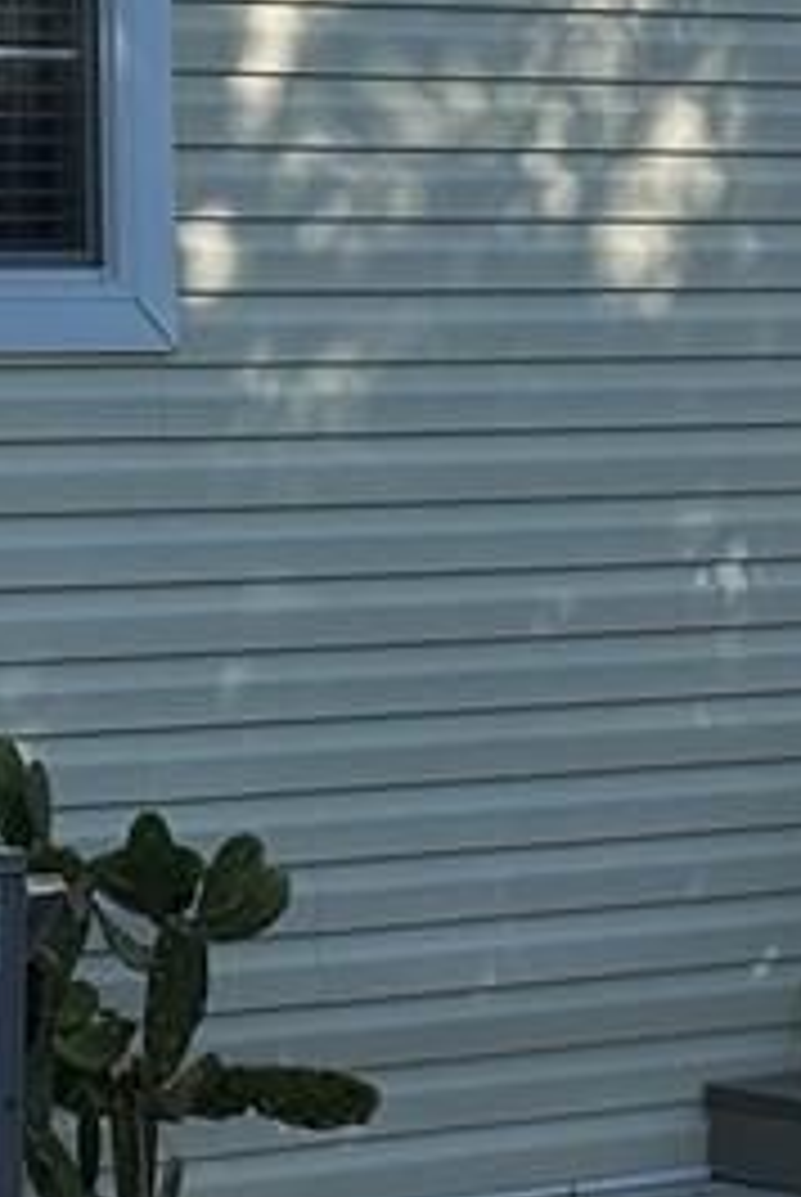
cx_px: -225
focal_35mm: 150
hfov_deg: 9.0
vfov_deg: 13.7
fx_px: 4993
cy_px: 729
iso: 80
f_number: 1.78
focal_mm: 6.86
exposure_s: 1/7042
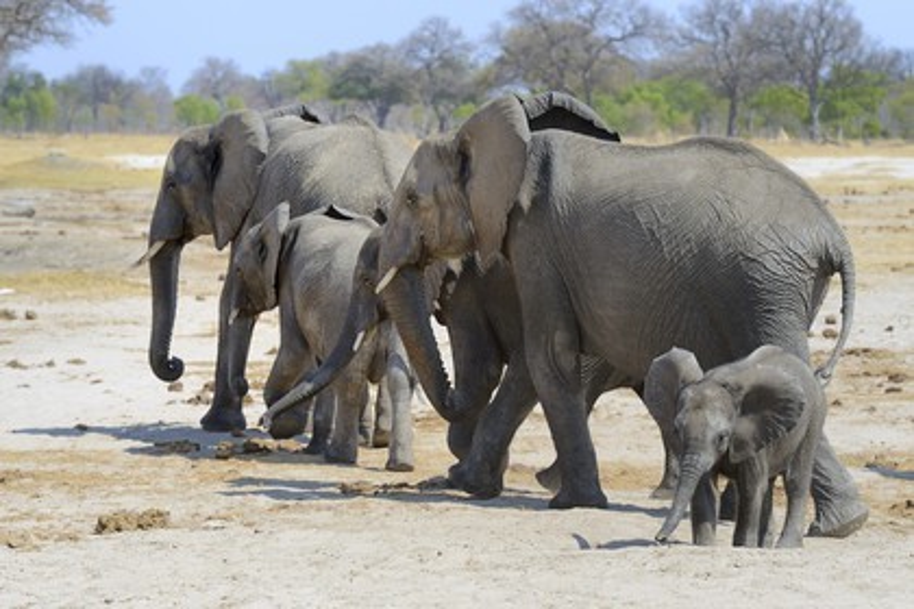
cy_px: 304
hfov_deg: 11.4
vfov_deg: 7.6
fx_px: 4570
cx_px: 457
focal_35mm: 180
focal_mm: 180
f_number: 8
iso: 400
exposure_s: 1/800
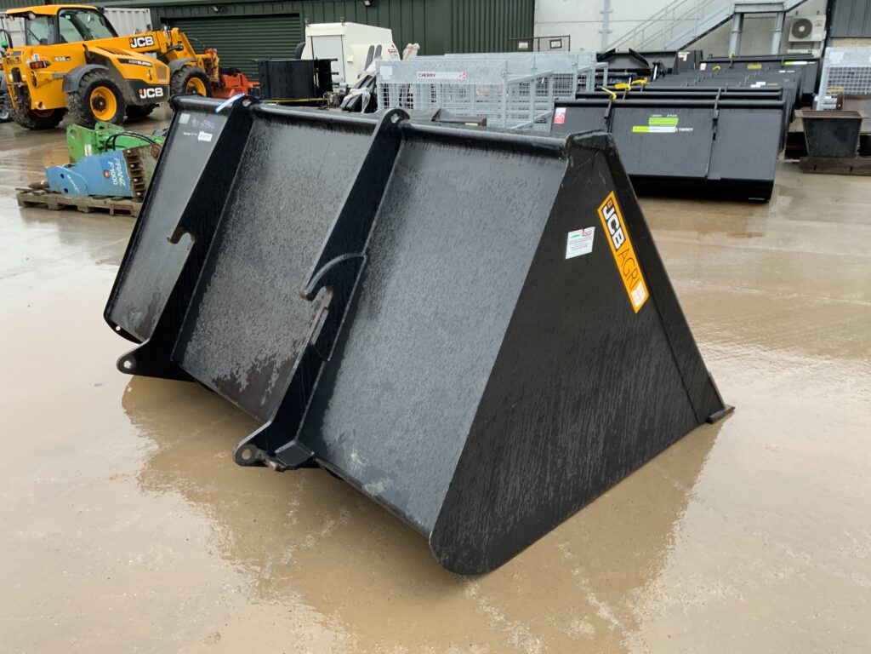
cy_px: 327
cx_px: 436
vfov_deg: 48.2
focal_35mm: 29
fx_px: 730
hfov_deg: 61.7
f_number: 1.8
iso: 64
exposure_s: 1/102
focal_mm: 3
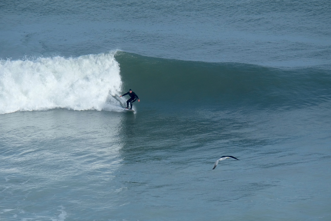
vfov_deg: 4.0
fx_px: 3172
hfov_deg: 6.0
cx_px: 166
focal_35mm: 345
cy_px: 110
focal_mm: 230
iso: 1000
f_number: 11
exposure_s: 1/1000
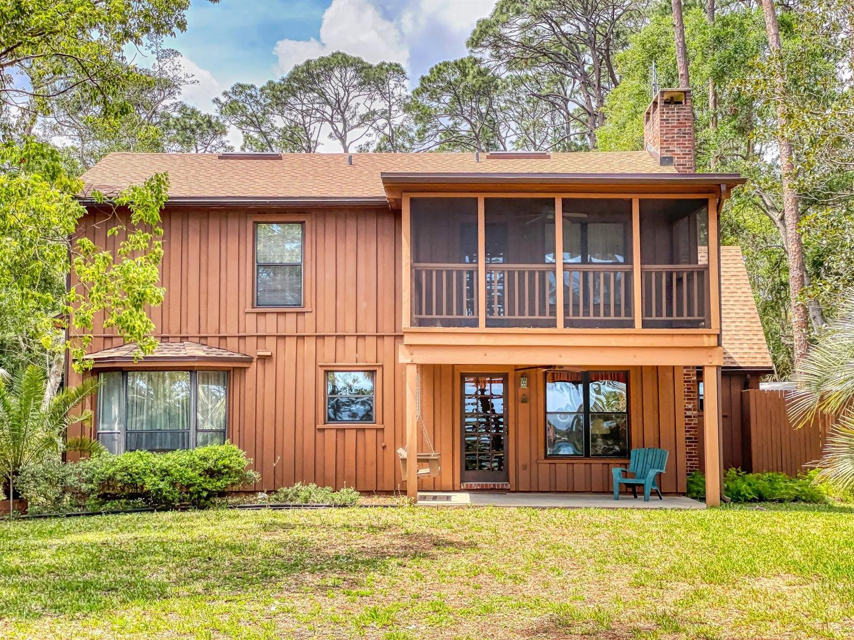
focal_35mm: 52
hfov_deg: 36.8
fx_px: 1283
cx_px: 427
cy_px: 320
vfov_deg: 28.0
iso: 32
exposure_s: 1/122
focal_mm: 6
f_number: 2
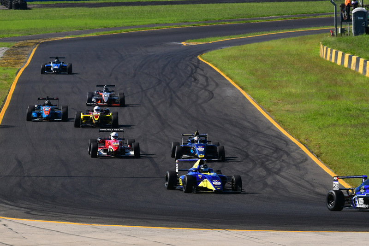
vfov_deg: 2.9
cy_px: 123
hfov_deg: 4.3
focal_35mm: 480
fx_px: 4922
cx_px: 184
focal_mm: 320
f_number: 13
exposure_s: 1/640
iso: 500
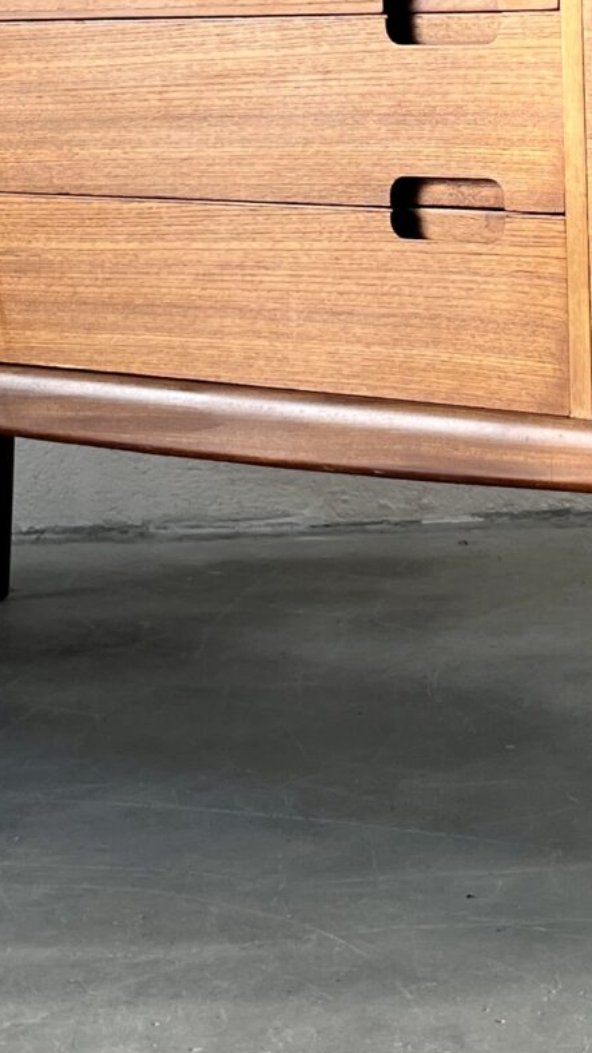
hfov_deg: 13.0
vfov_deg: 22.5
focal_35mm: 92
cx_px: 561
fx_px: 2569
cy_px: 84
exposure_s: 1/100
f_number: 1.5
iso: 40
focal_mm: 5.7
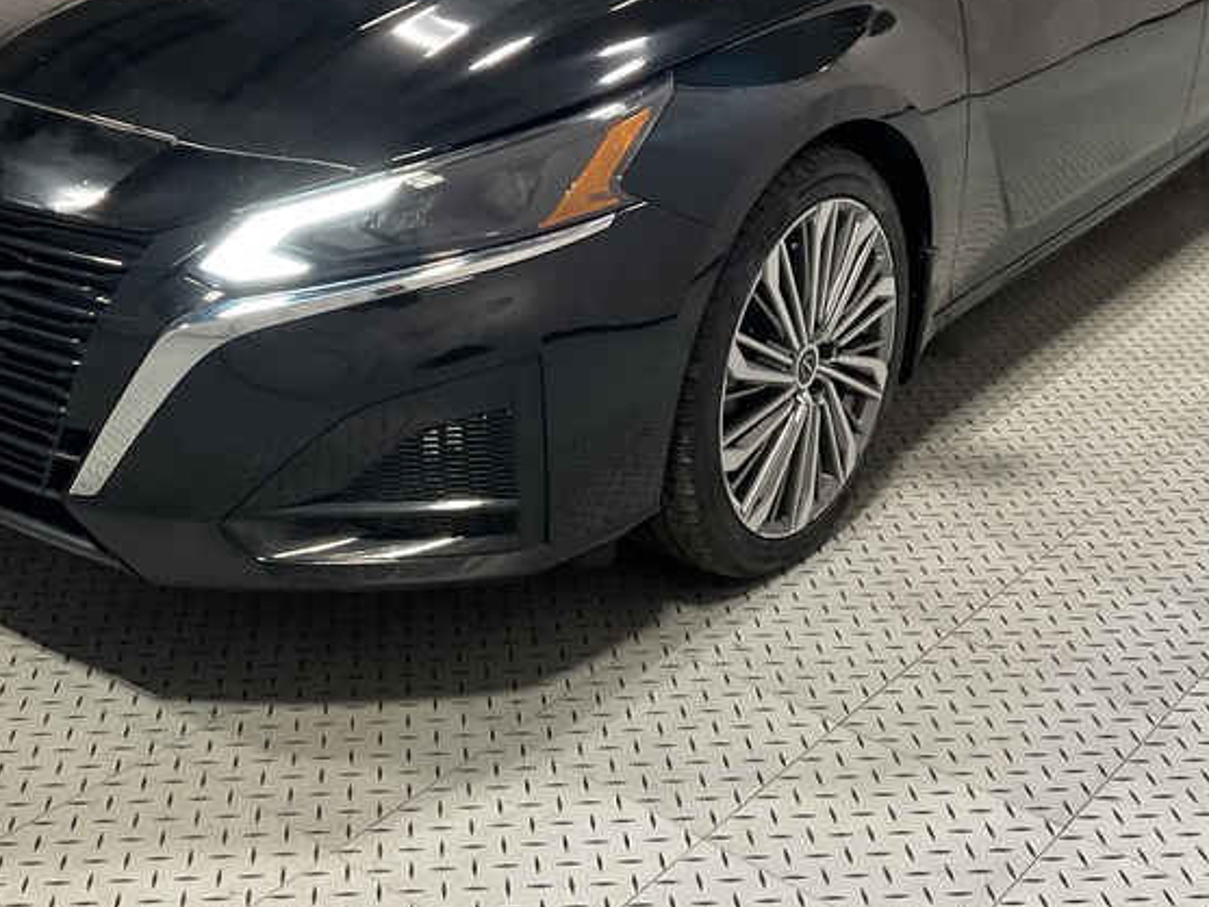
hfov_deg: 38.1
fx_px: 1747
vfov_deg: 28.5
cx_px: 504
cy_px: 176
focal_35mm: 50
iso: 80
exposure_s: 1/60
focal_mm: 3
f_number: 1.8
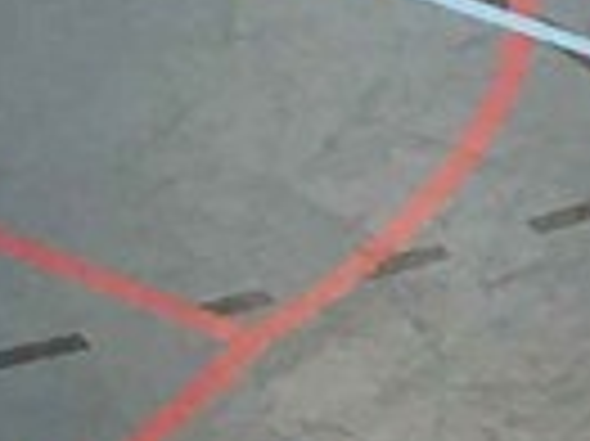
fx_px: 3865
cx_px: 374
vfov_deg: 6.0
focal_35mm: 227
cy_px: -932
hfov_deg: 8.7
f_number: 2.2
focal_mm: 4.15
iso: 64
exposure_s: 1/33
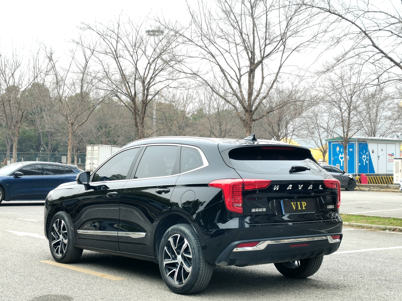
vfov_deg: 27.0
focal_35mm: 54
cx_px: 201
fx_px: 627
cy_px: 150
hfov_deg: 35.5
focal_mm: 5.58
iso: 50
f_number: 1.8
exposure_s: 1/141
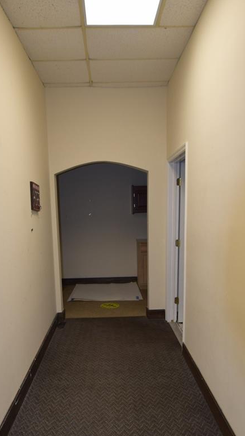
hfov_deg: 43.1
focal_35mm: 27
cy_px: 265
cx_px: 111
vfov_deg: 69.4
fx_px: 310
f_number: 3.5
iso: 400
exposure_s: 1/80
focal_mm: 11
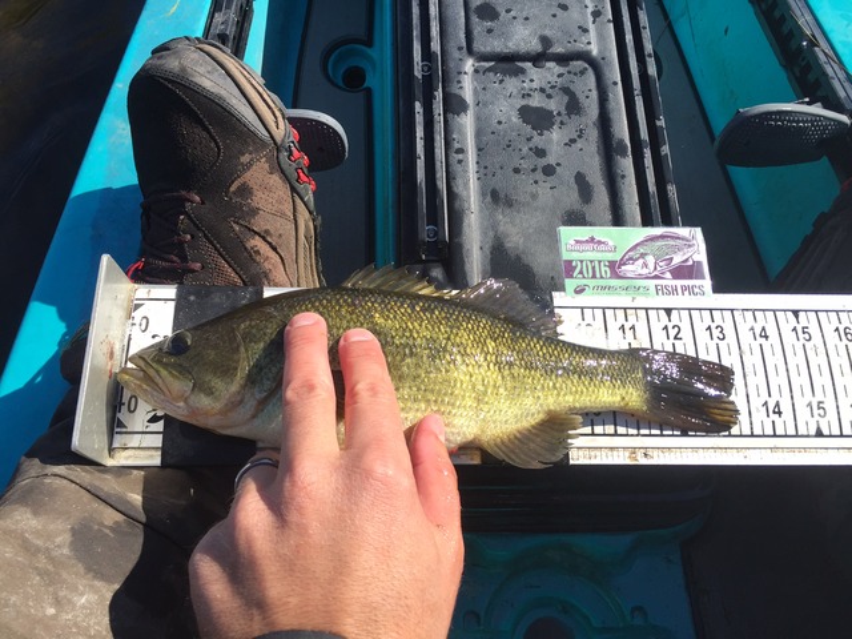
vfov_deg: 48.2
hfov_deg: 61.7
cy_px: 320
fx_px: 714
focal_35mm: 29
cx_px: 426
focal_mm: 4.15
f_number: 2.2
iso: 32
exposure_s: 1/1319
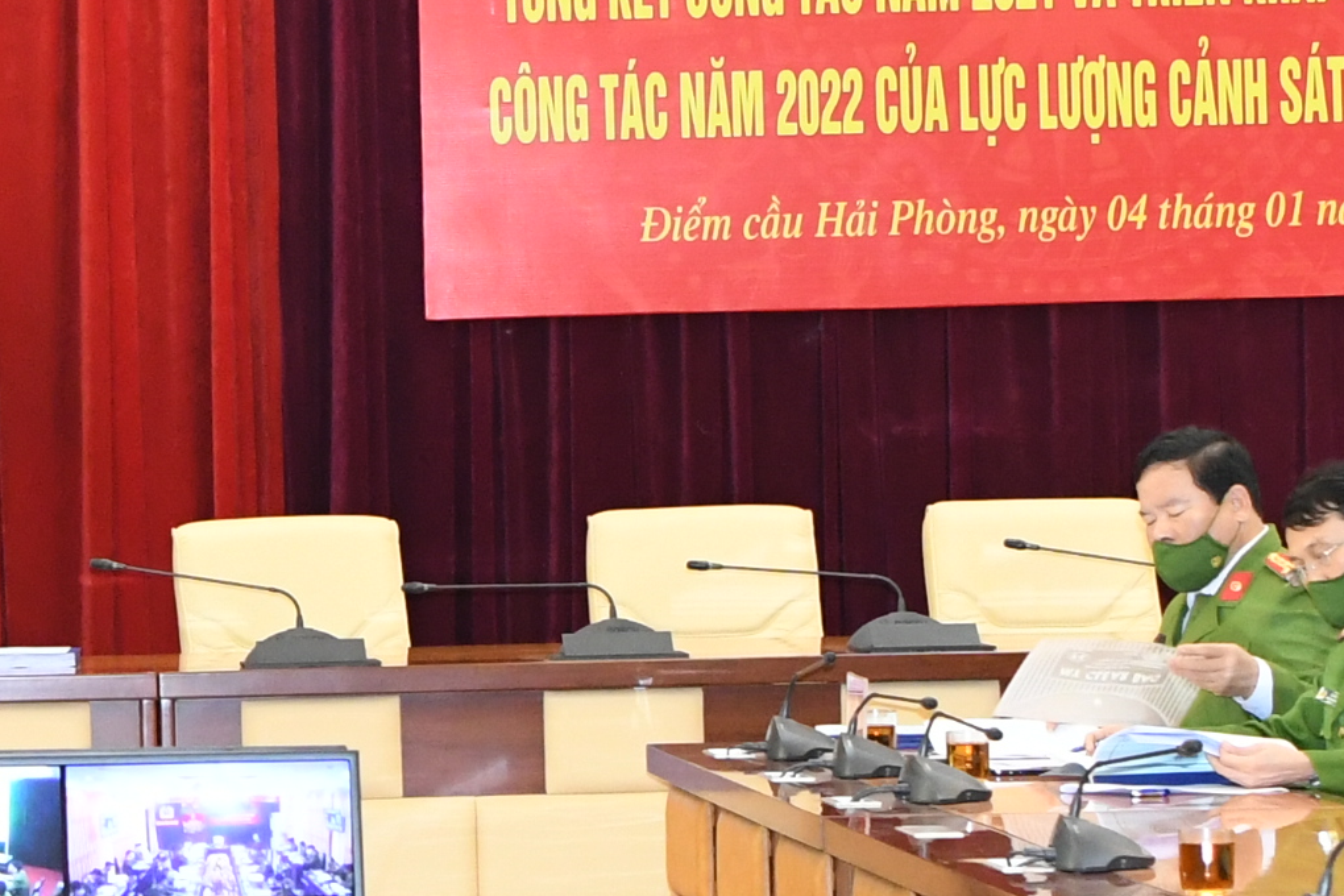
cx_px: -224
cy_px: 159
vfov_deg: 7.7
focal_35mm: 178
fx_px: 6647
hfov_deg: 11.3
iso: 2000
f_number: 2.8
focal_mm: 29
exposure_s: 1/200
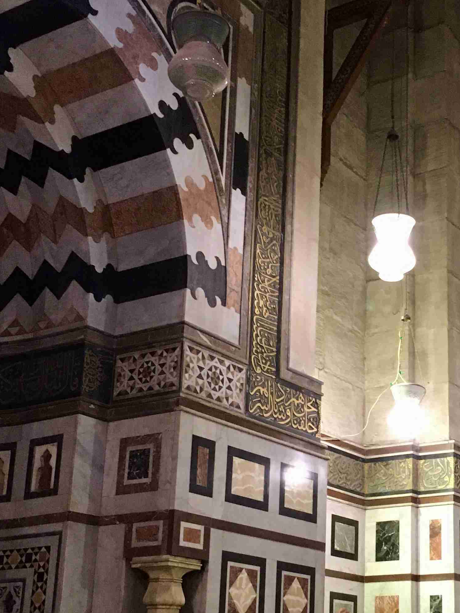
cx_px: 383
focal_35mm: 59
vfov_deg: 32.6
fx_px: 1046
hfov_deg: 24.3
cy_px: 375
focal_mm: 4.15
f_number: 2.2
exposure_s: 1/17
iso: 200
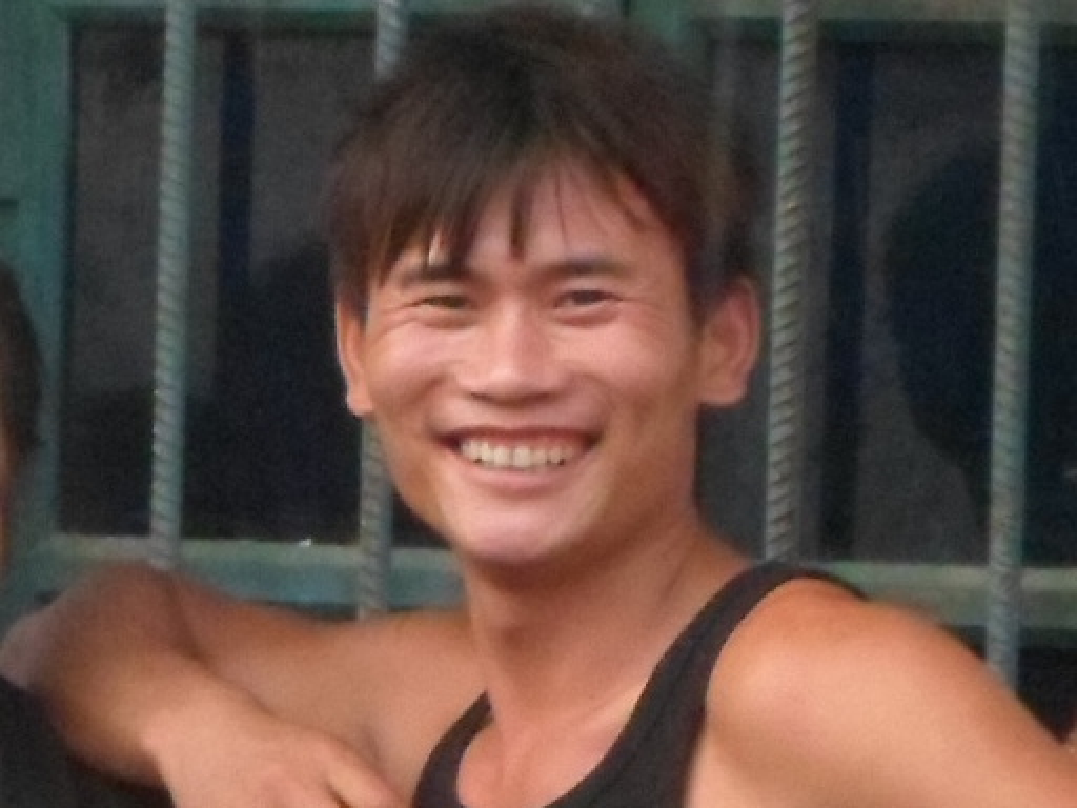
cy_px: 404
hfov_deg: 36.8
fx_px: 1618
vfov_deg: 28.0
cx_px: 538
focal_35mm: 52
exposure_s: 1/180
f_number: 4.7
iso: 640
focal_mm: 8.1
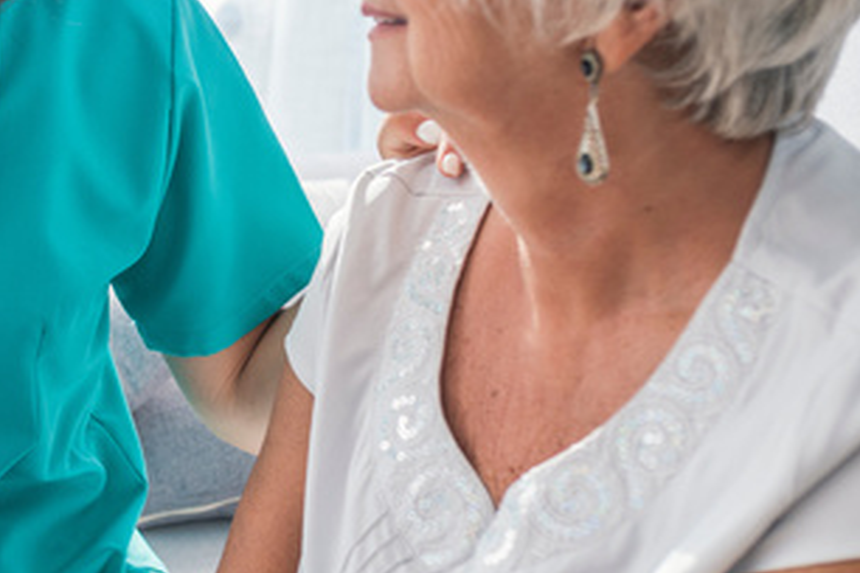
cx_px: -110
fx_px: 2293
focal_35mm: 96
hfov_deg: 20.2
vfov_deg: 14.2
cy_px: 244
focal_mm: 35
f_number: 3.2
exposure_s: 1/160
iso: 125
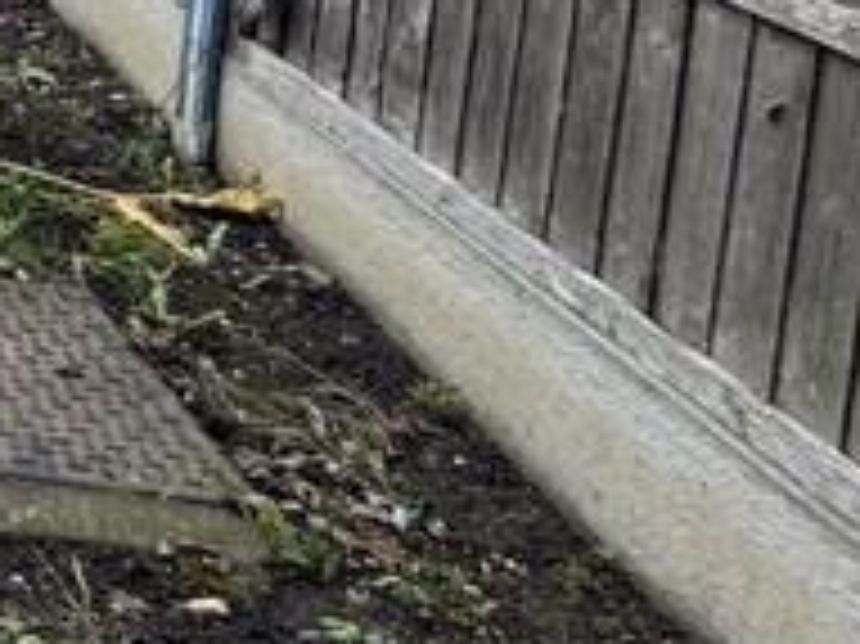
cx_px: -1130
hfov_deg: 15.6
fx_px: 1862
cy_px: -383
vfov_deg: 17.3
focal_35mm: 75
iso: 40
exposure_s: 1/371
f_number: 2.2
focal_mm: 2.22
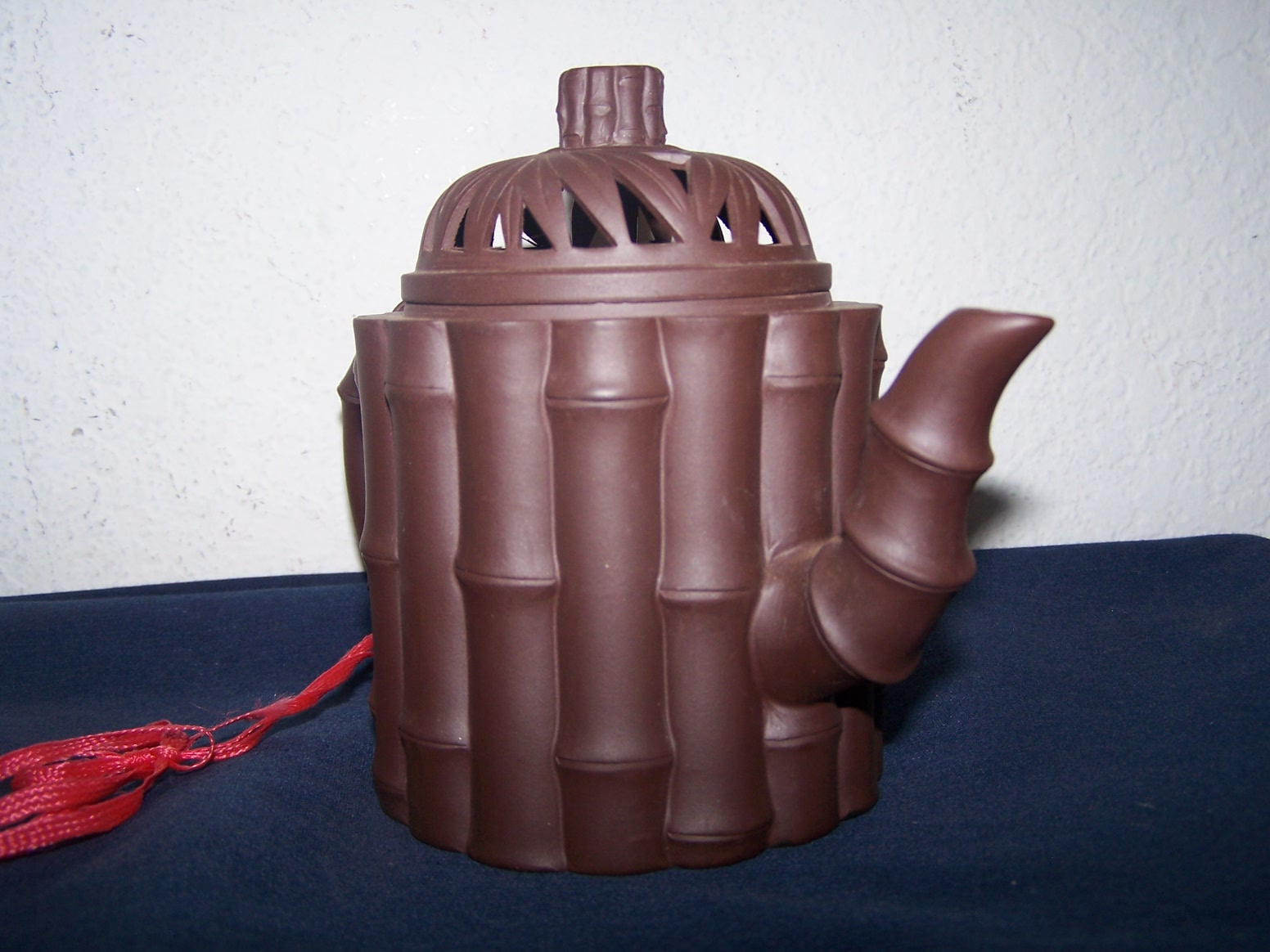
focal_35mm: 38
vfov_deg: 37.7
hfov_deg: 49.0
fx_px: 1394
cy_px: 476
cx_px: 635
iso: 80
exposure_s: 1/60
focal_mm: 6.3
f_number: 2.8
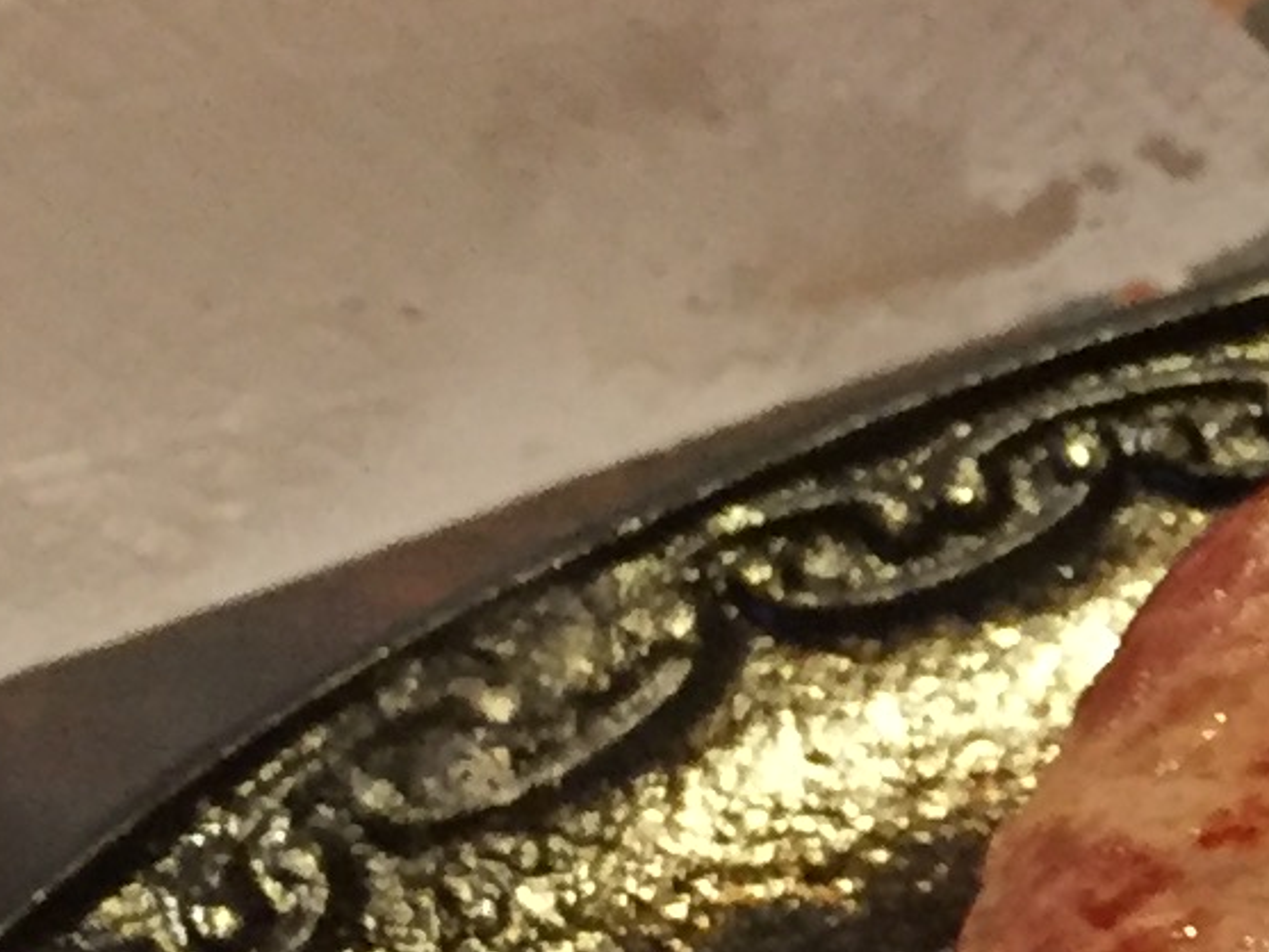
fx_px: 6233
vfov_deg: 8.6
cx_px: 2486
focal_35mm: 170
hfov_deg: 10.7
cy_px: 1171
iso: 250
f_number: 2.2
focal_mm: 4.15
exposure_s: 1/24
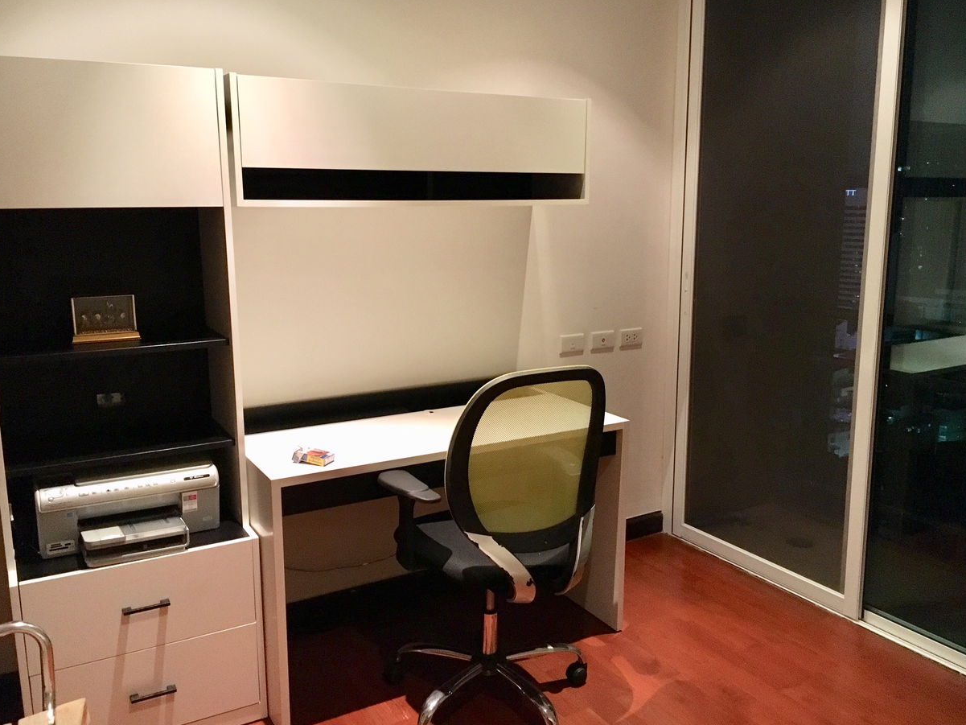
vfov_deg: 46.8
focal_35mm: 30
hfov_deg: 60.0
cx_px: 490
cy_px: 353
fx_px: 837
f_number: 2.2
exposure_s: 1/17
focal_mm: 4.15
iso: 320
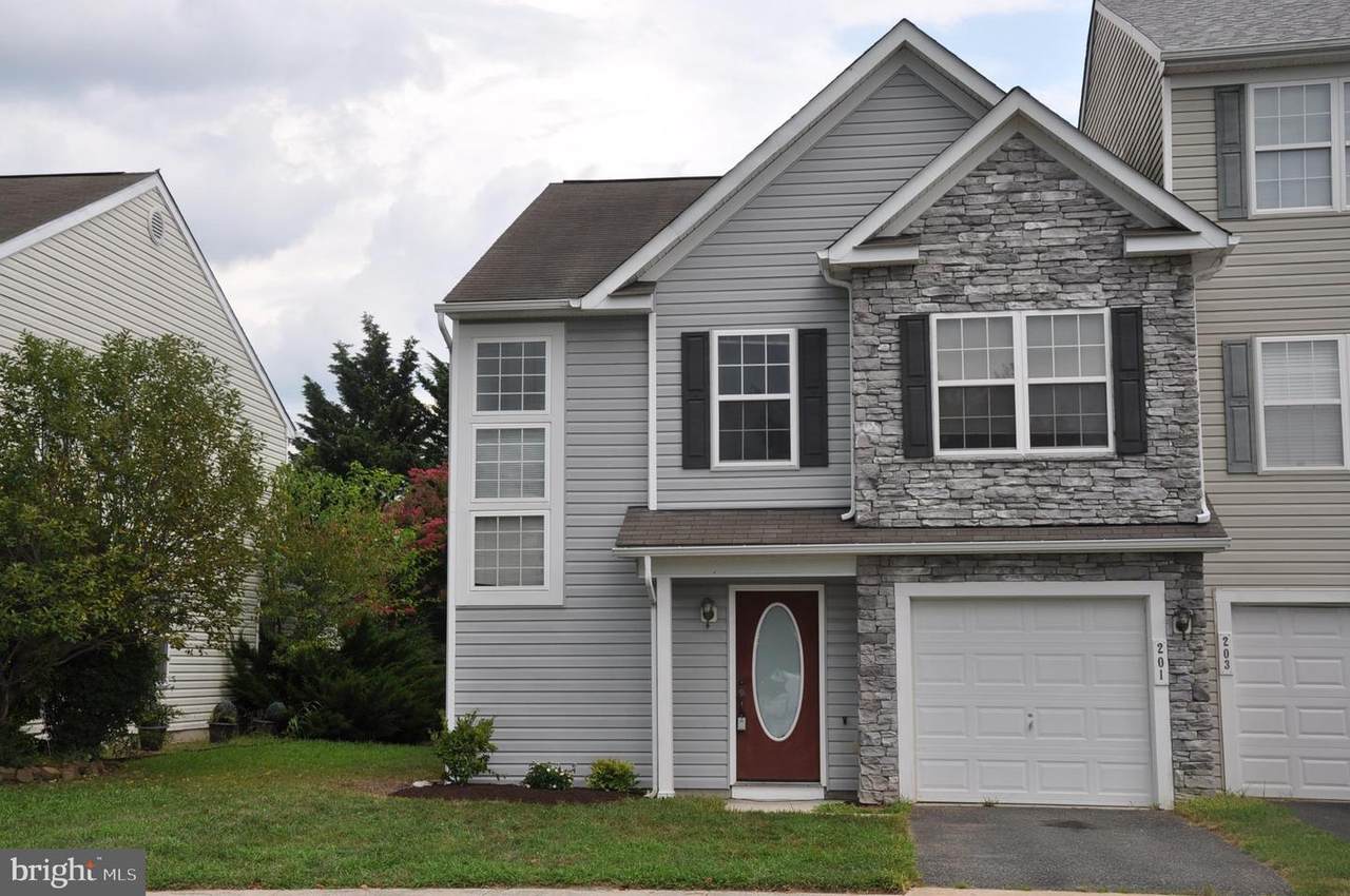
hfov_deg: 43.7
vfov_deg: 29.8
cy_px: 448
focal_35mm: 45
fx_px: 1685
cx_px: 675
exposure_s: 1/200
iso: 200
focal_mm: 30
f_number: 8
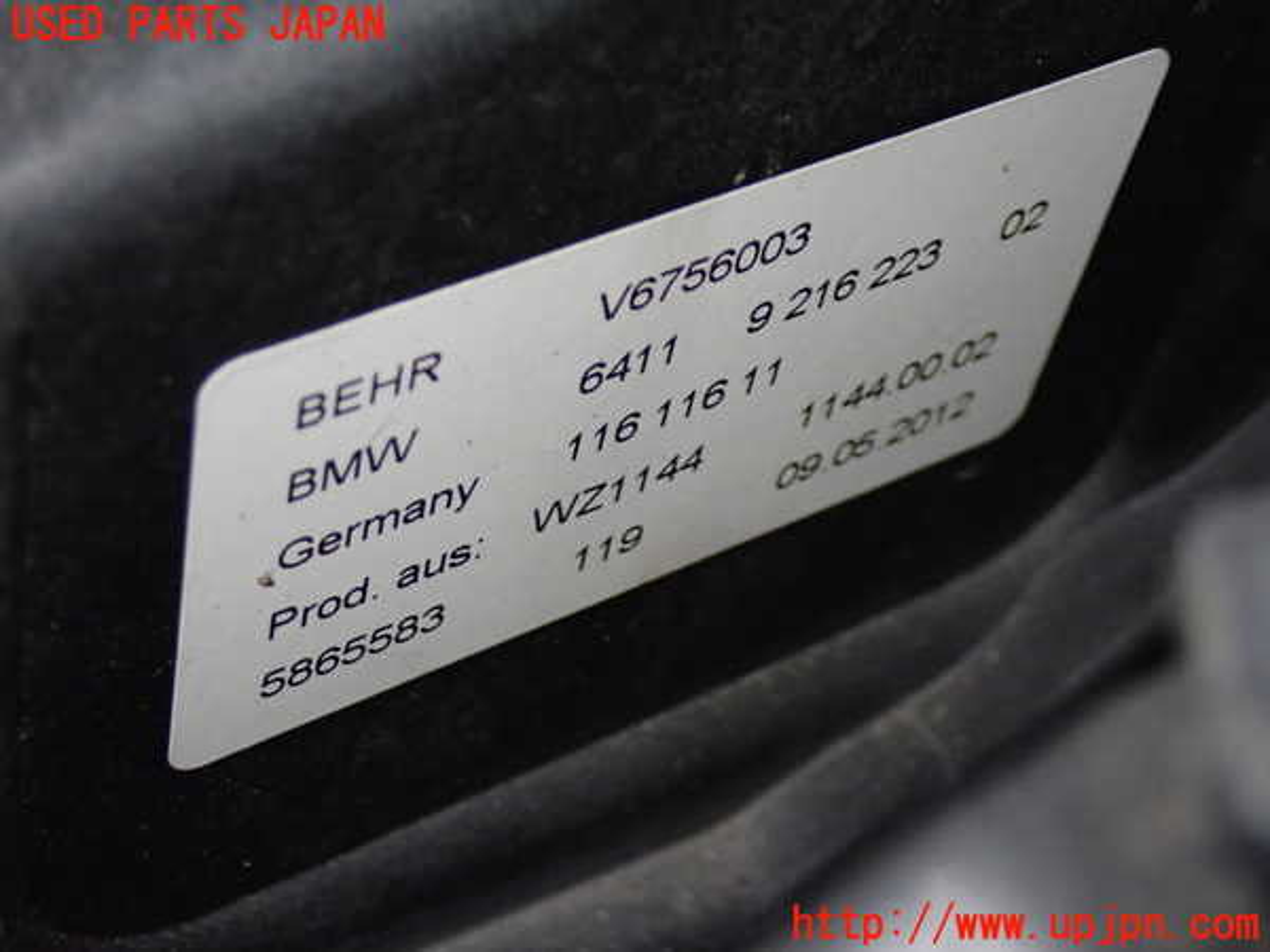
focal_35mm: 77
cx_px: 635
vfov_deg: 19.1
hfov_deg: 25.3
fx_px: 2825
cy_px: 476
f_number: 4.1
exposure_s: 1/40
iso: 800
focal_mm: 13.65
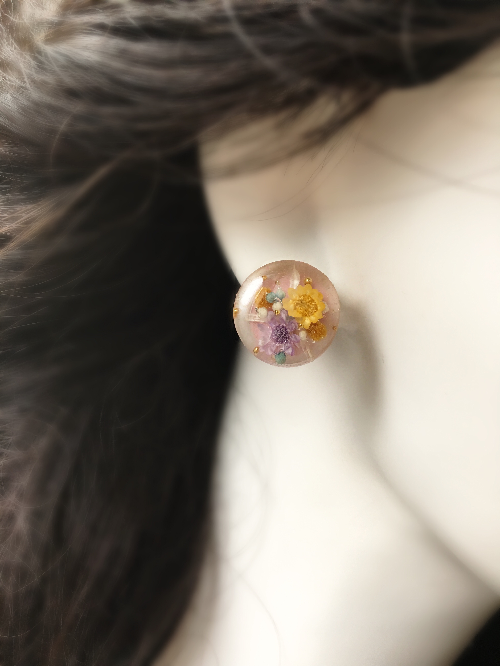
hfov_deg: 48.2
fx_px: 559
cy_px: 333
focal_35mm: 29
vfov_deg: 61.7
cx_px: 250
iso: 40
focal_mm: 4.15
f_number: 2.2
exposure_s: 1/30
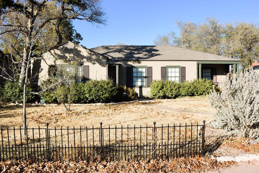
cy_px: 86
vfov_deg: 48.0
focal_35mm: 27
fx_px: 194
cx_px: 130
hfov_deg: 67.3
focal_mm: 10
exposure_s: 1/500
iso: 160
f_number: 5.6
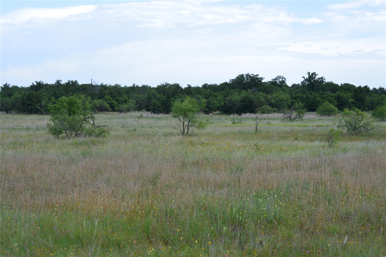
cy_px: 128
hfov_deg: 24.6
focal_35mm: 82
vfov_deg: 16.5
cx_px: 193
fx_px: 884
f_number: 10
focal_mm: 55
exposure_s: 1/250
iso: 400
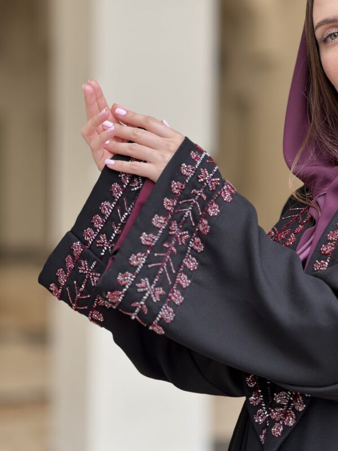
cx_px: 169
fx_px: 1002
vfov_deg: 25.3
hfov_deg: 19.1
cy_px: 226
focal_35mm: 77
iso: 25
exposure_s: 1/121
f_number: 2.8
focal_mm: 9
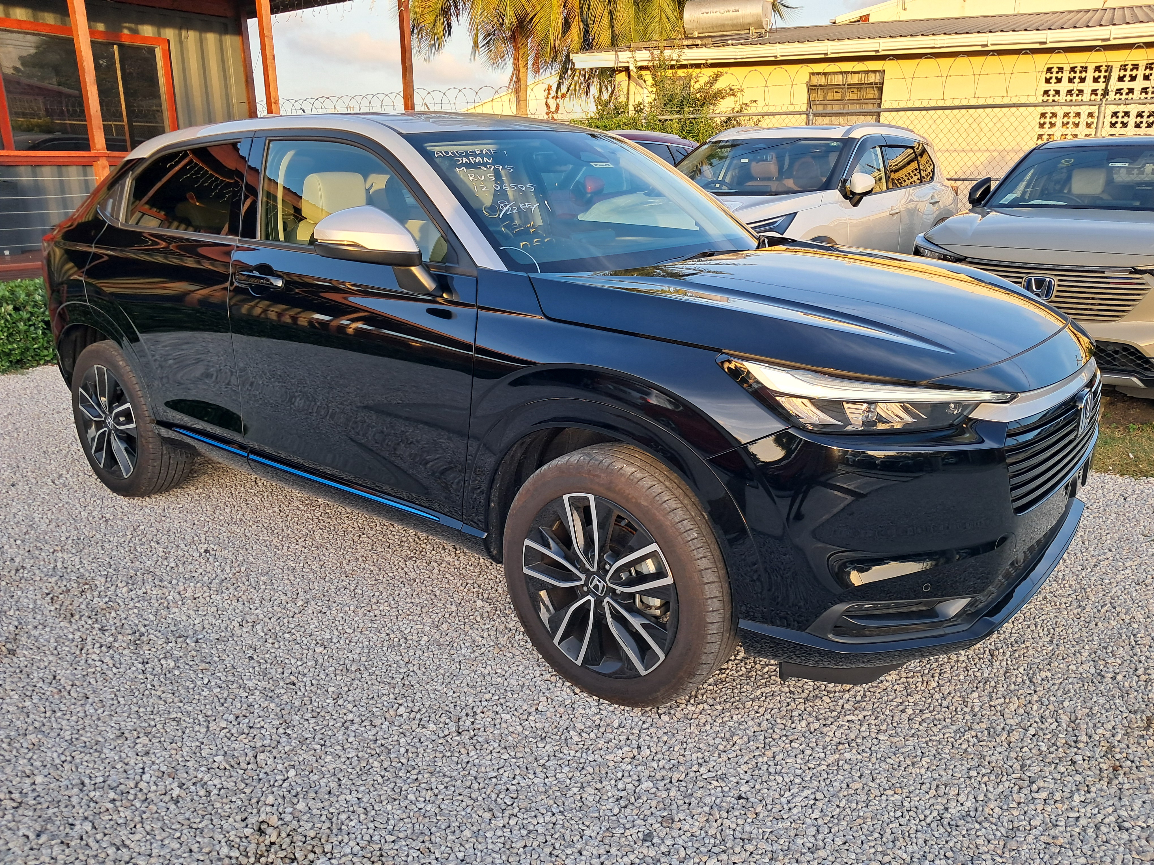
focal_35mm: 27
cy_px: 432
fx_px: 900
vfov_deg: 51.4
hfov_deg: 65.3
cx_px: 577
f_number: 1.8
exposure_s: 1/120
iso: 50
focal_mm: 4
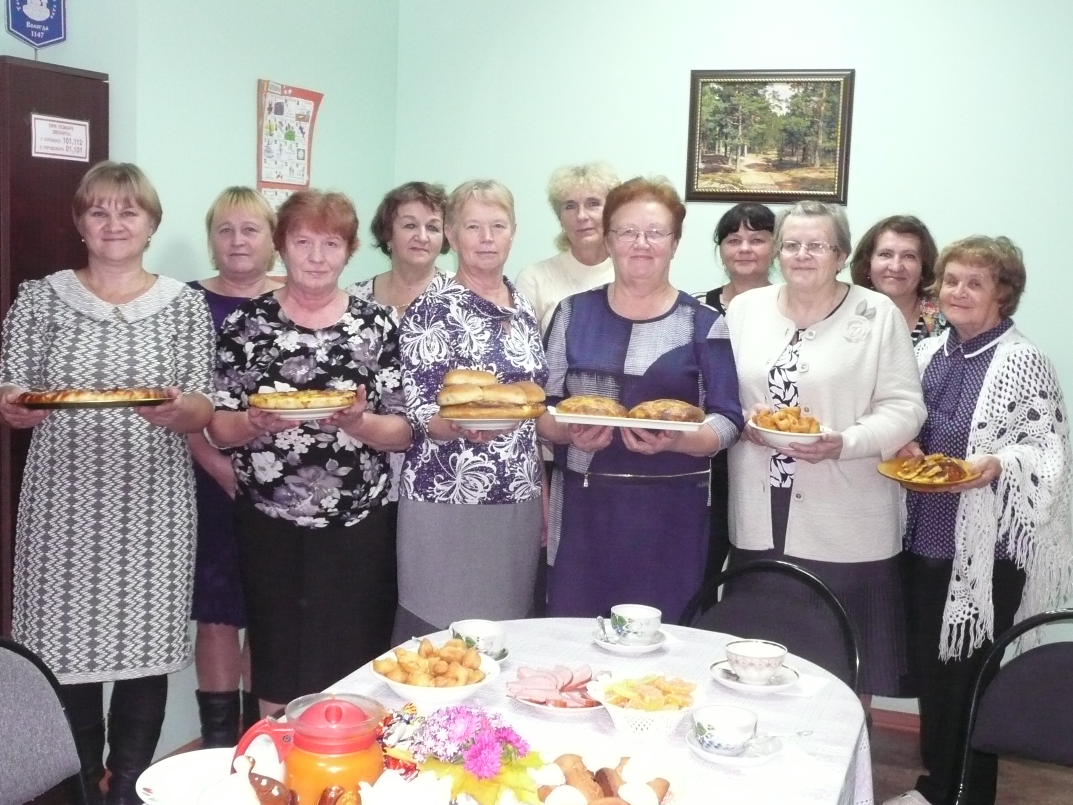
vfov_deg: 33.6
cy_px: 402
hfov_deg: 43.9
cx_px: 536
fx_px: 1333
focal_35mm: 43
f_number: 4
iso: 640
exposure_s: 1/30
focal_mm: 7
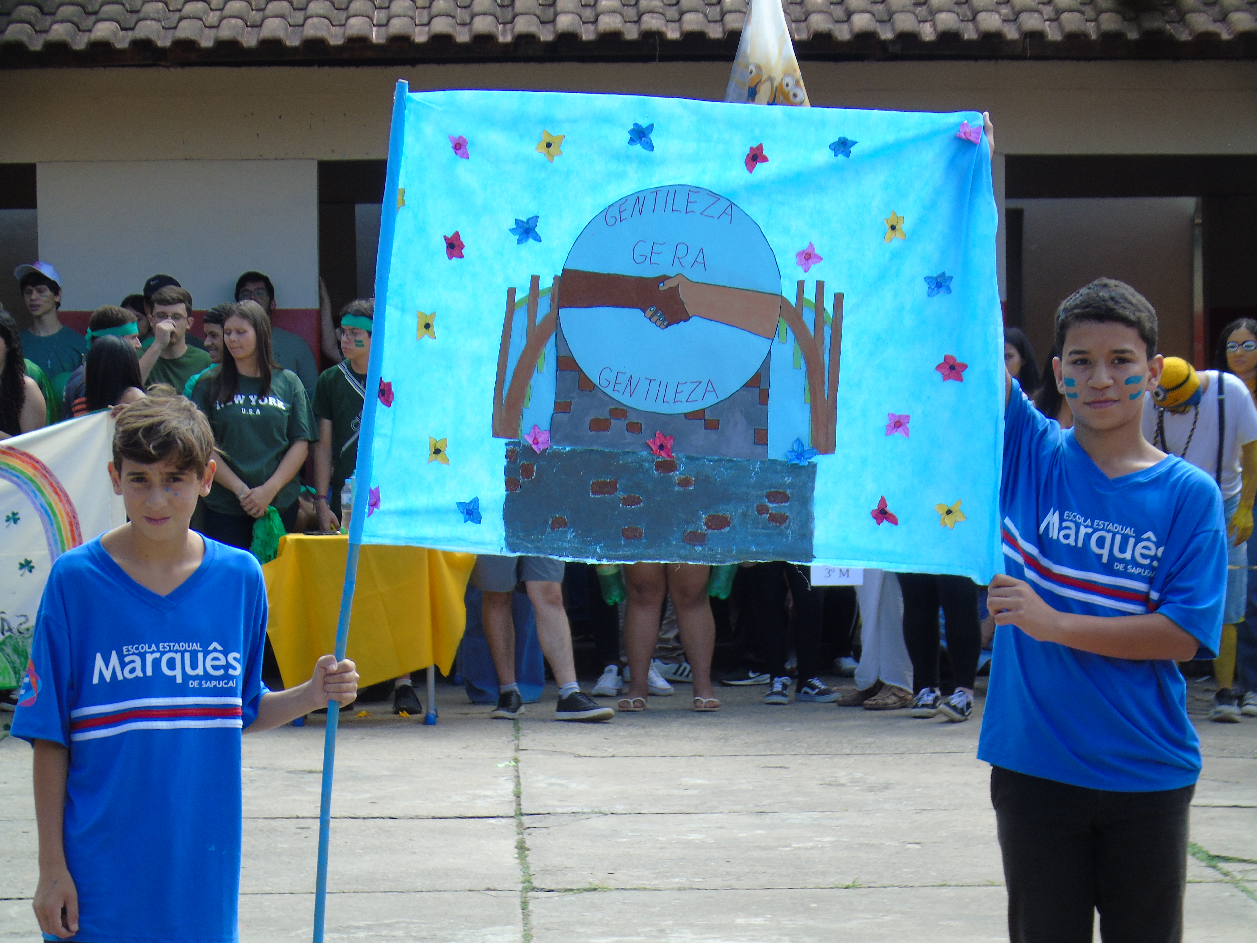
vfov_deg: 12.0
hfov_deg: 15.9
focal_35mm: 124
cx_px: 628
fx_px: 4503
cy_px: 472
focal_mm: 22
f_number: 4.6
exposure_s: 1/200
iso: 80
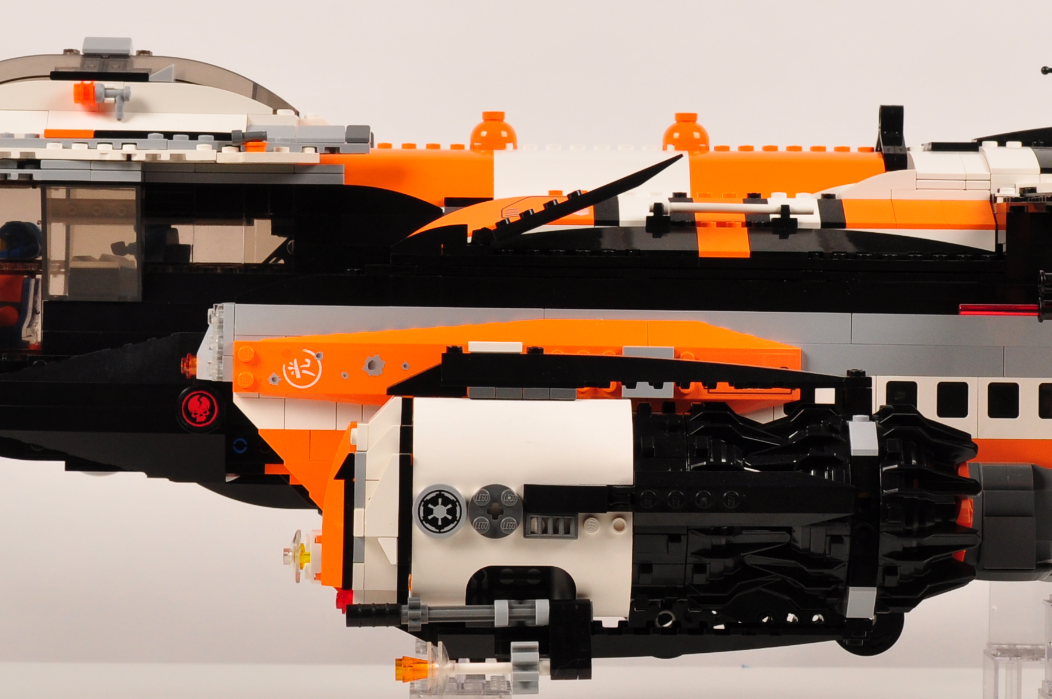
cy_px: 89
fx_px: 4174
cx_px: 659
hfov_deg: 14.4
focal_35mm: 143
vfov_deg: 9.5
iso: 250
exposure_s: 1/160
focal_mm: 40
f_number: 10
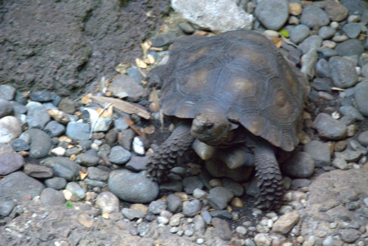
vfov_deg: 4.6
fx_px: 3071
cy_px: 123
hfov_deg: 6.9
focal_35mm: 300
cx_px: 184
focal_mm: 200
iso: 3200
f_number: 6.3
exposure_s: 1/60
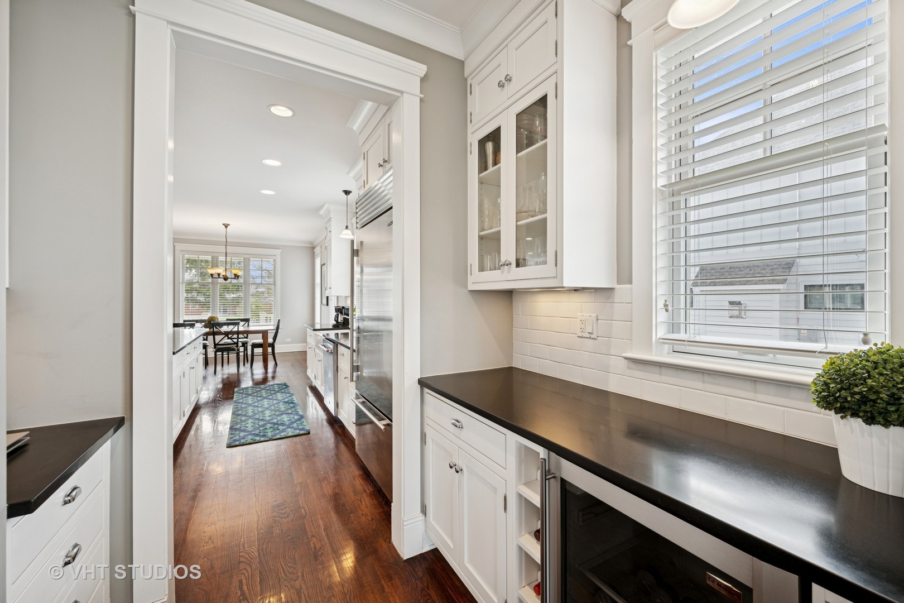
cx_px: 452
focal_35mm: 14
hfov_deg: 104.3
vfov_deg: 81.2
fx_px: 352
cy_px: 302
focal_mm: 14
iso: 200
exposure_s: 1/25
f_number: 9
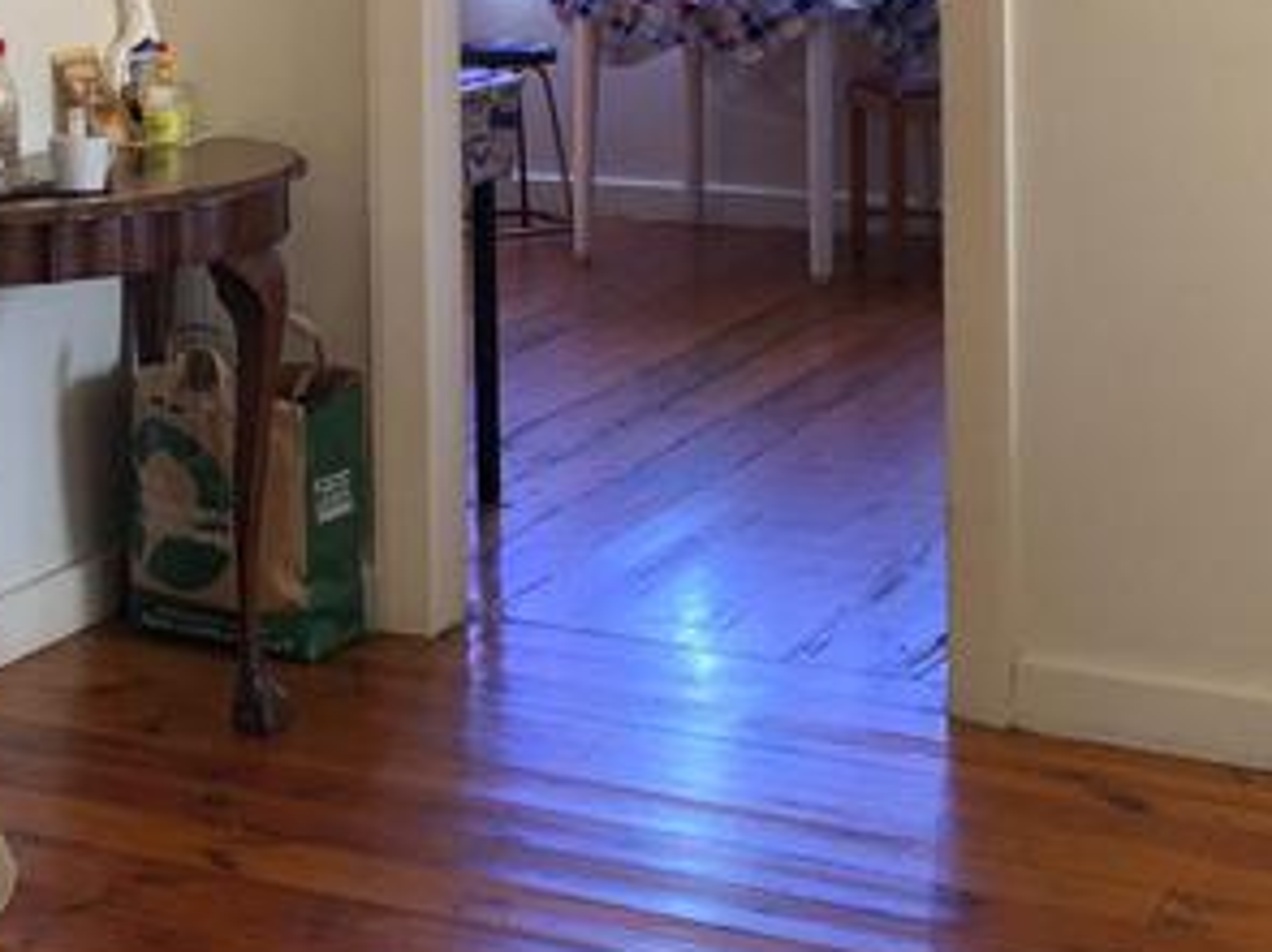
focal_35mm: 76
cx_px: 280
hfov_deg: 25.3
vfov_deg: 18.4
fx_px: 2792
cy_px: -181
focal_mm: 3.99
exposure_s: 1/33
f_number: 1.8
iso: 25
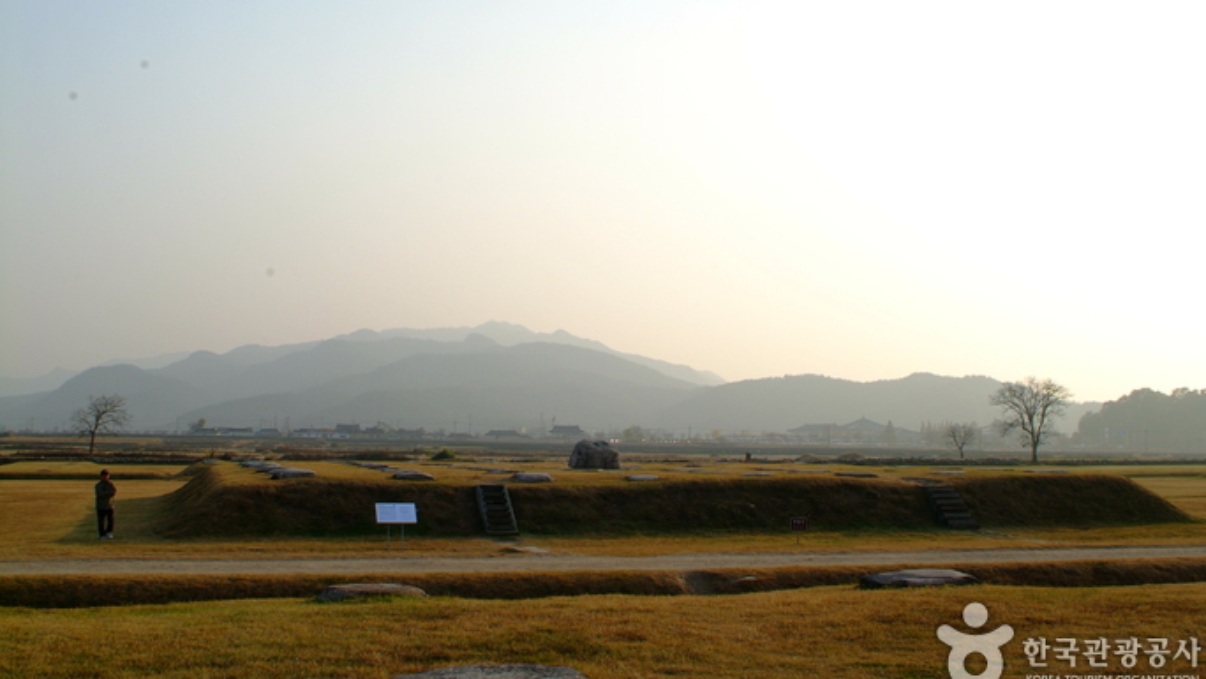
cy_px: 303
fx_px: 1439
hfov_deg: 45.5
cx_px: 611
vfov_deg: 26.5
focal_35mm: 45
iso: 100
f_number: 6.7
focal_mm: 28
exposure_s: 1/180
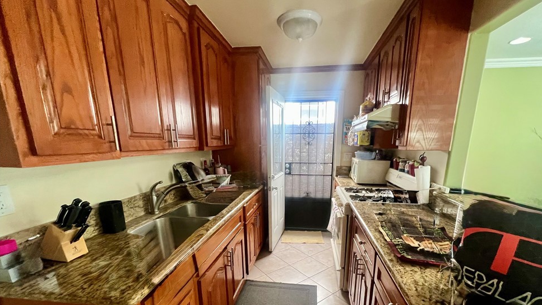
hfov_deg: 102.9
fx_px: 216
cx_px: 285
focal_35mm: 15
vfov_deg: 69.0
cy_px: 197
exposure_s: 1/60
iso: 500
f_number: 1.8
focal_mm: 1.57
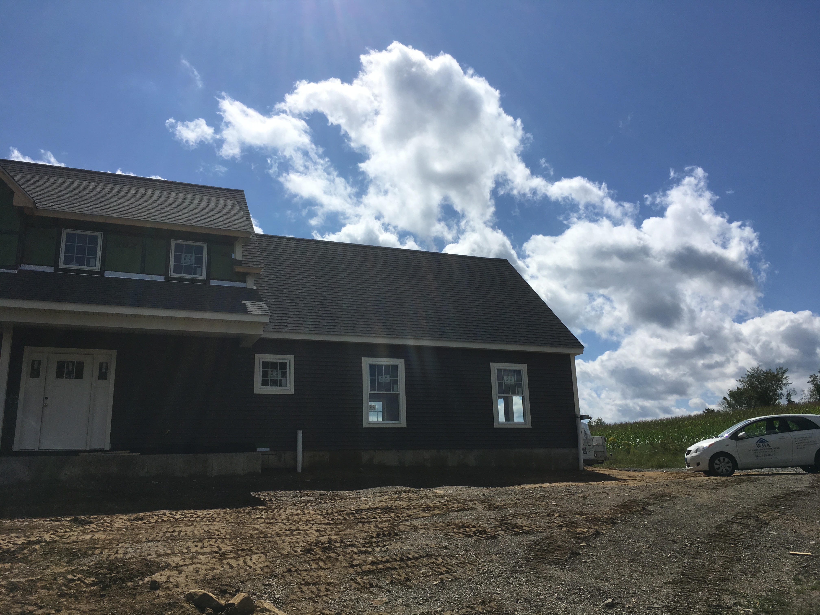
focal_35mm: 29
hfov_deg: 61.7
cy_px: 308
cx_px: 410
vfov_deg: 48.2
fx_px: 687
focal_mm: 4.15
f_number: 2.2
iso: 25
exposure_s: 1/5128
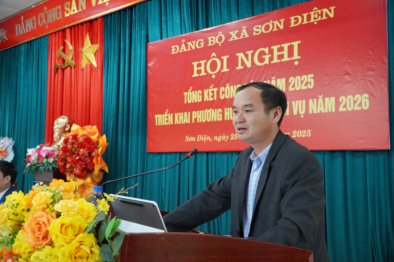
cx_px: 197
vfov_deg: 41.6
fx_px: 344
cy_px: 131
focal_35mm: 32
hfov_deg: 59.5
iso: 5000
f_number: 4
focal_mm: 21
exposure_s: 1/160
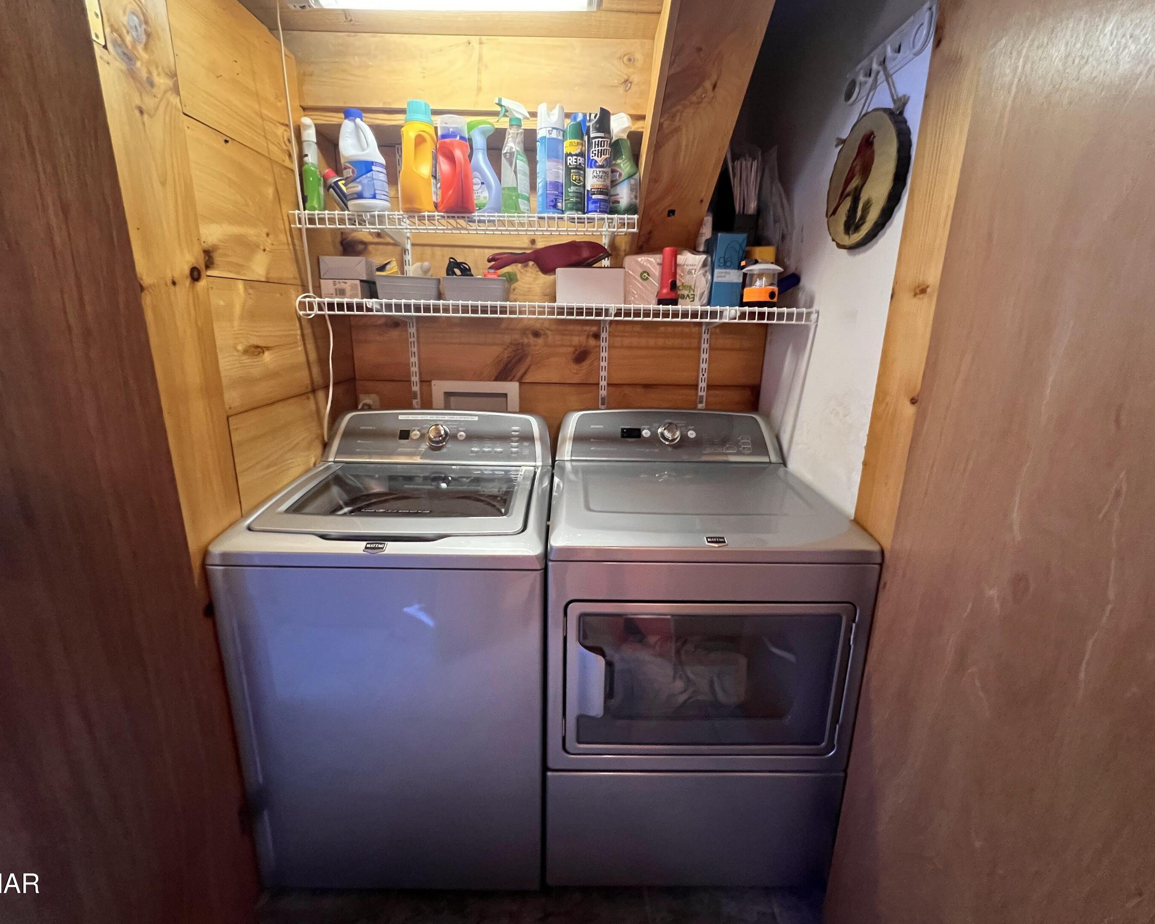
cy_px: 449
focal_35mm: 14
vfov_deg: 88.0
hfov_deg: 100.7
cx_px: 577
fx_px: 479
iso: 800
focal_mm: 1.57
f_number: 1.8
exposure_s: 1/60
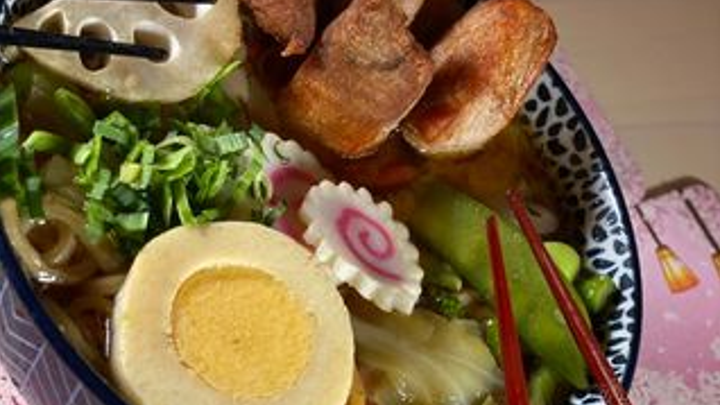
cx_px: 360
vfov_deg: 15.8
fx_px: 1451
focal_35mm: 76
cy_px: 75
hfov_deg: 27.9
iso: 80
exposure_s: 1/100
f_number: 2
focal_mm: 6
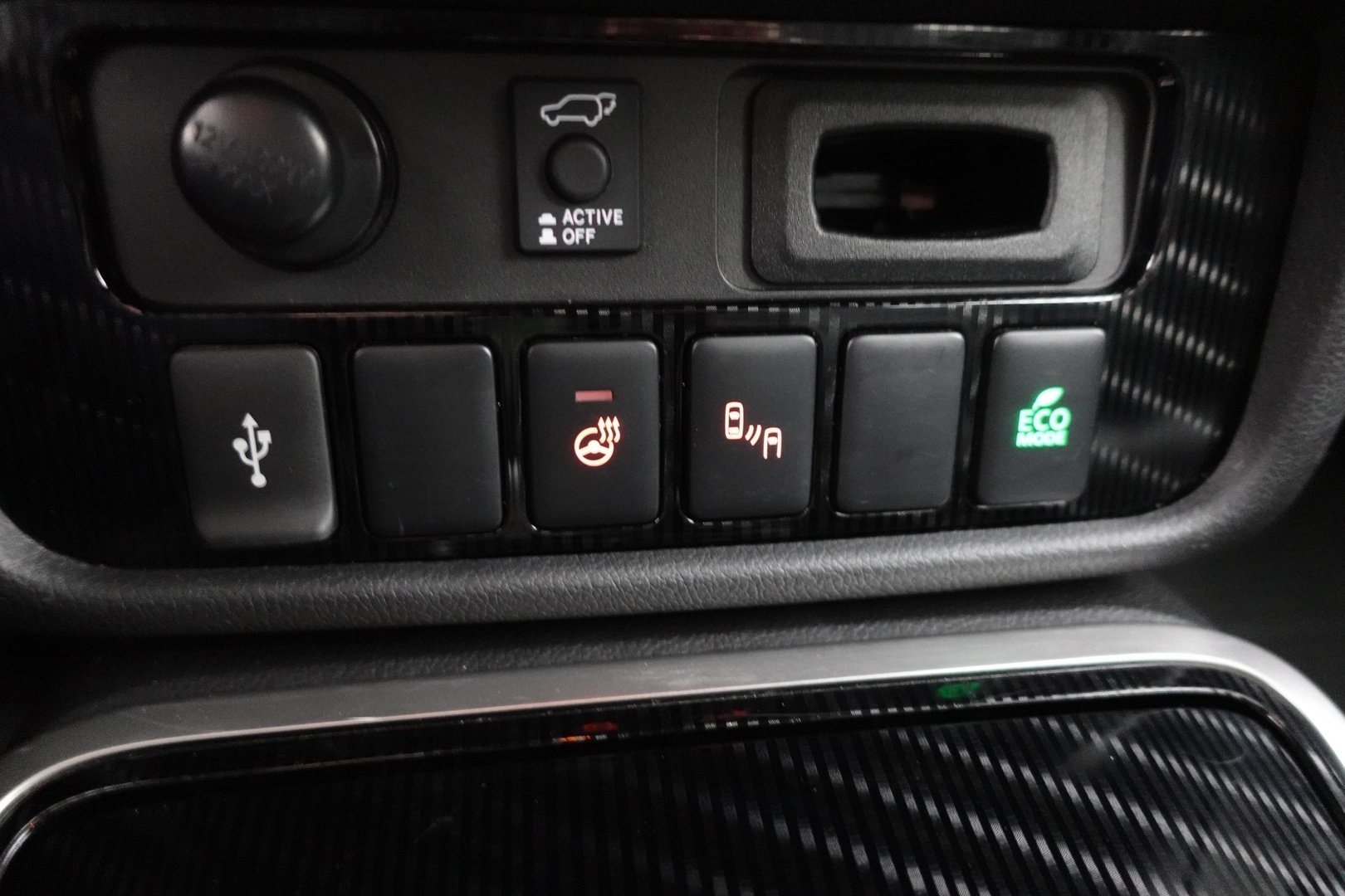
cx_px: 672
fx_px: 897
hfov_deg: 73.7
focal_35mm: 24
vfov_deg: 53.1
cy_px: 448
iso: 3200
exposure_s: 1/10
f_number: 1.8
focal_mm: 9.4
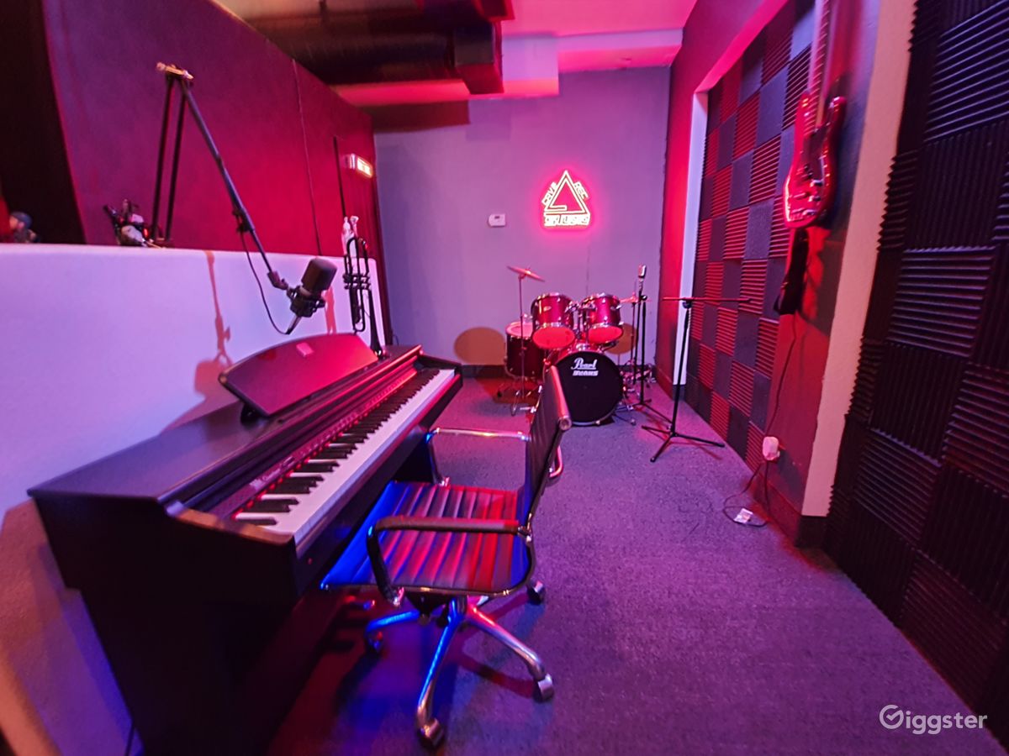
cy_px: 378
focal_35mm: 13
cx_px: 504
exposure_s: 1/3
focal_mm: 1.74
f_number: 2.2
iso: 500
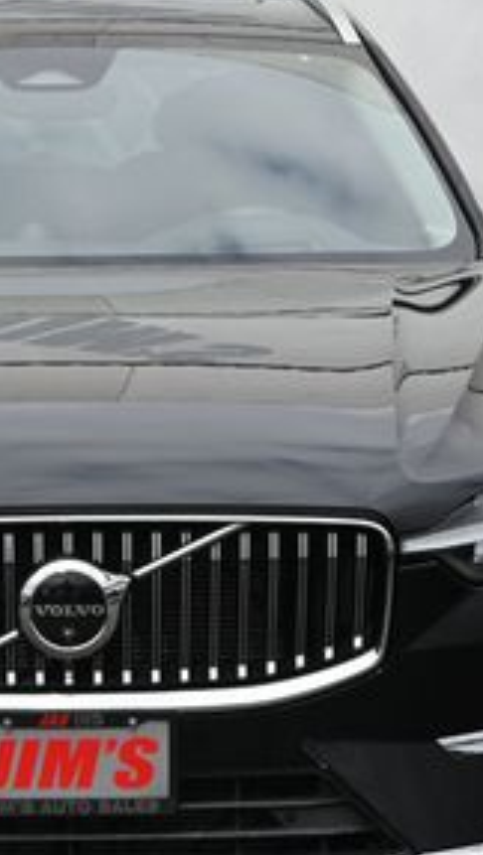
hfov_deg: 6.9
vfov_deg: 12.3
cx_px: 69
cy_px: 453
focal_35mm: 175
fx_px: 3974
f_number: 6.3
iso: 140
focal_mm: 50
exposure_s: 1/250
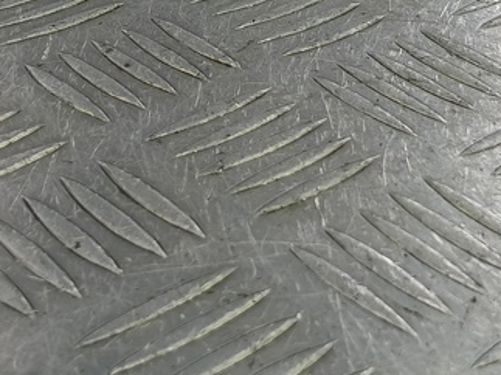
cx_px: 335
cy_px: 46
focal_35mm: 73
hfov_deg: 26.5
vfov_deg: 19.8
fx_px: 1056
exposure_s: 1/100
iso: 104
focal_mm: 4.11
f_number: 1.6
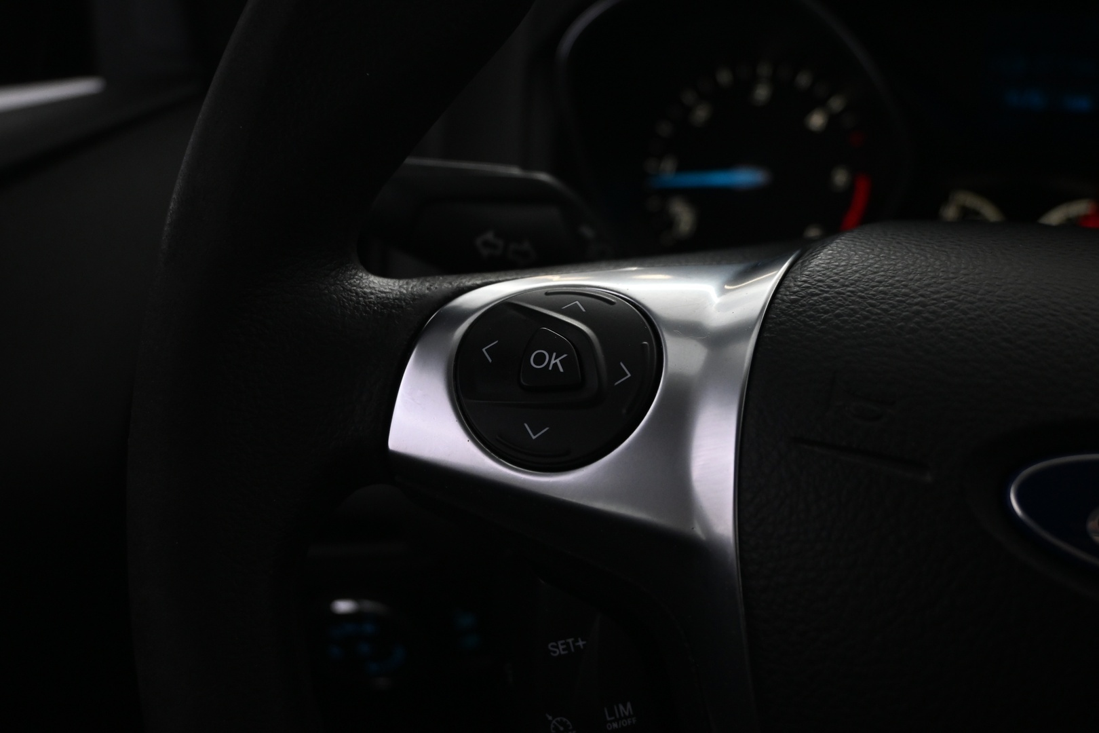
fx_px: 962
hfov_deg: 59.5
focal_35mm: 32
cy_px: 366
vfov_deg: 41.7
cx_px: 550
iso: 1600
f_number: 4
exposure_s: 1/40
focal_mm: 21
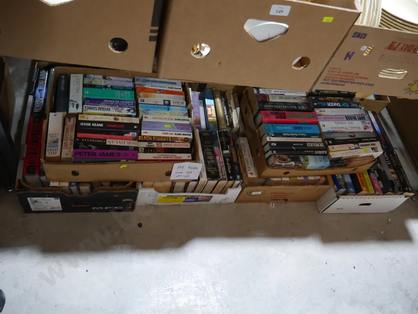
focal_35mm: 28
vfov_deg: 49.8
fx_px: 338
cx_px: 209
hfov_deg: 63.4
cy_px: 157
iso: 640
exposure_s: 1/60
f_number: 3.5
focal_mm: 14
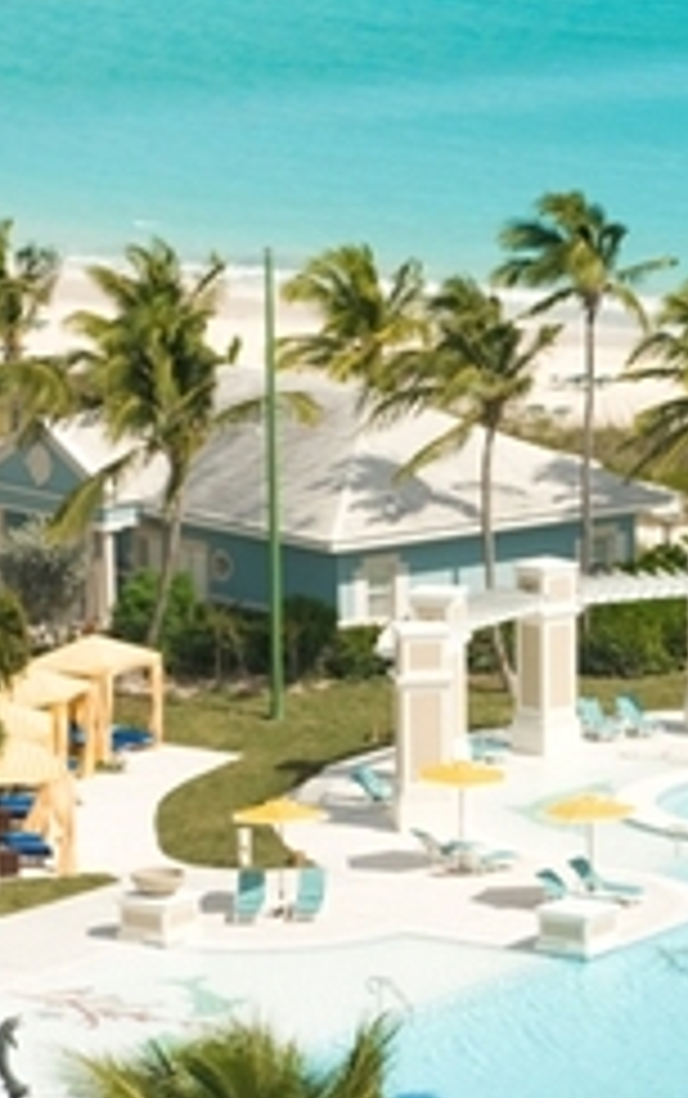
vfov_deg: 11.2
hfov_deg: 7.0
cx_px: 796
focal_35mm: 187
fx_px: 5597
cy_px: 531
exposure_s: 1/320
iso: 200
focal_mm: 70
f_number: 7.1
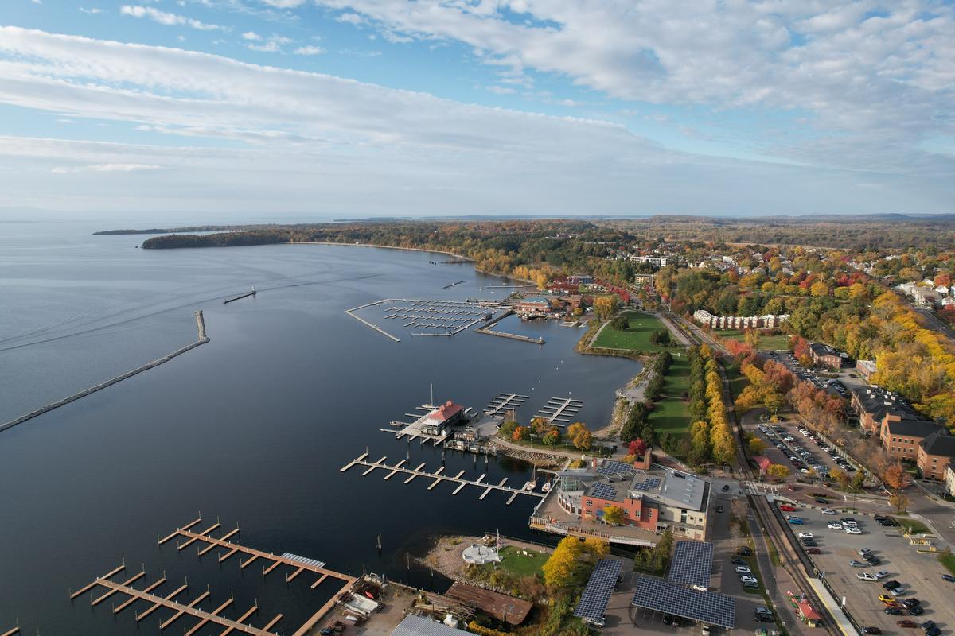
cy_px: 318
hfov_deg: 78.6
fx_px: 584
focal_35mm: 22
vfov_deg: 57.2
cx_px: 478
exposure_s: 1/1500
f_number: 2.8
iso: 120
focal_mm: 8.4
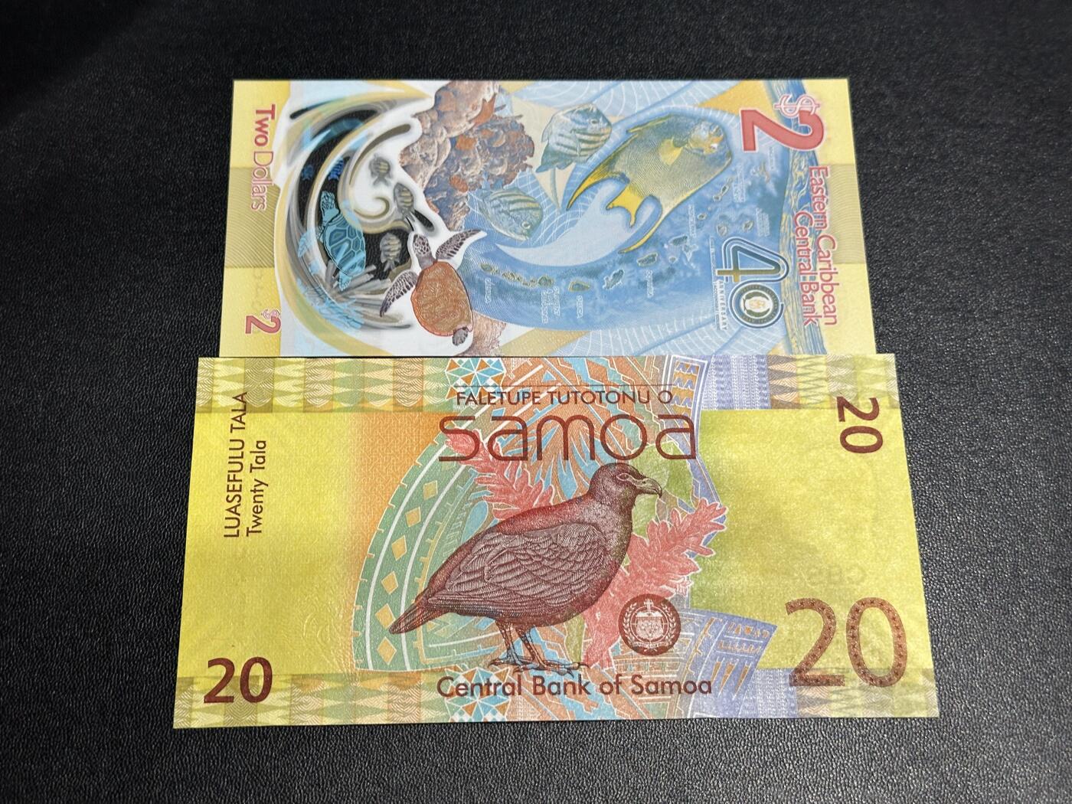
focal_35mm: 48
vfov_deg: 30.3
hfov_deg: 39.7
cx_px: 536
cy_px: 402
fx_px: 1486
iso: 100
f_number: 1.78
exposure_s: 1/50
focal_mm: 6.86
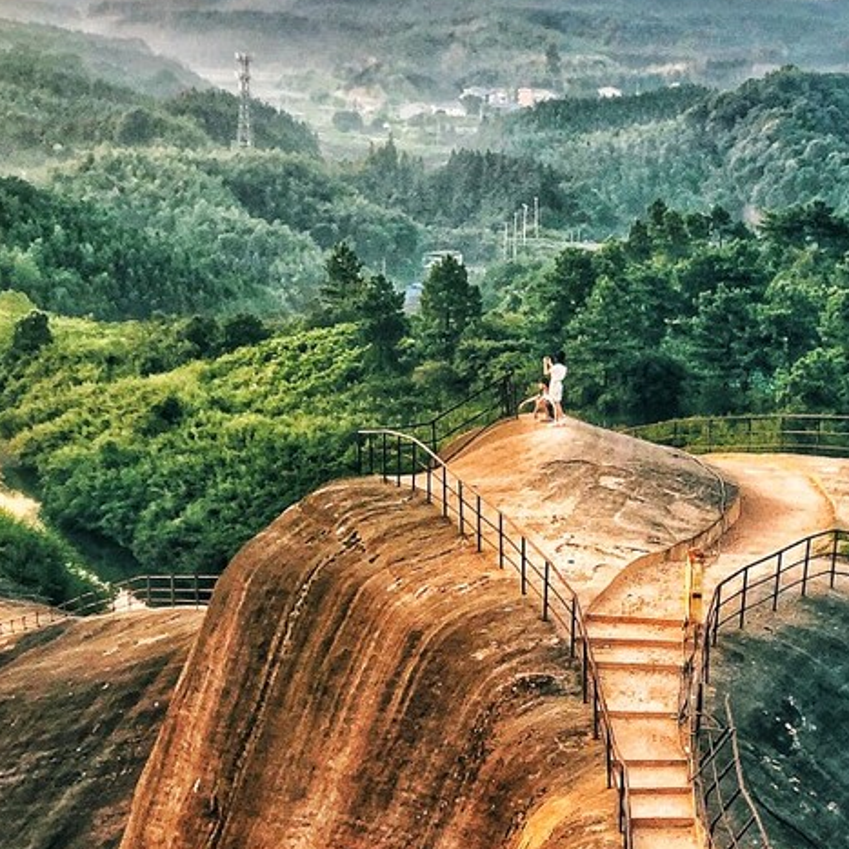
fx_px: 3274
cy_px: 598
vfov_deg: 14.7
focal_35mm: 118
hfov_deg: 14.7
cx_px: 687
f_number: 2.4
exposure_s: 1/60
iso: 25
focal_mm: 6
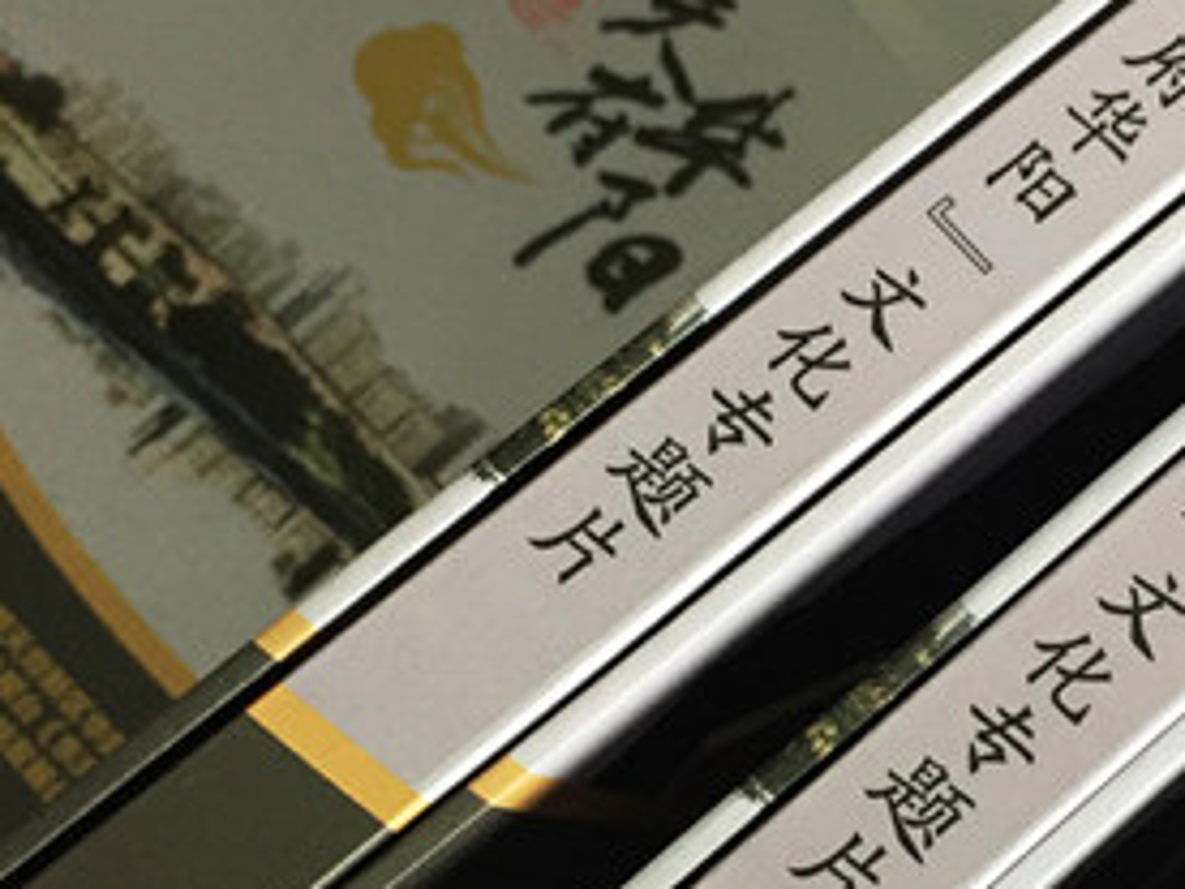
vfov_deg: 17.6
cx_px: 962
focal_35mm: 83
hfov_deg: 23.2
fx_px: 2841
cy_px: 704
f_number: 2.2
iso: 50
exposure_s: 1/33
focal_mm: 4.15
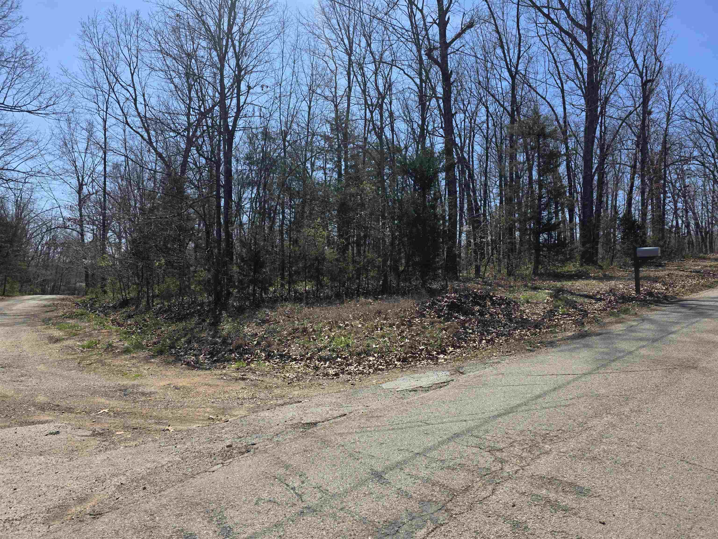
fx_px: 477
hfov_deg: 73.9
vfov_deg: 58.9
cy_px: 270
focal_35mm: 23
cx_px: 359
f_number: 1.7
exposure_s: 1/4434
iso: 80
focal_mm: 6.3
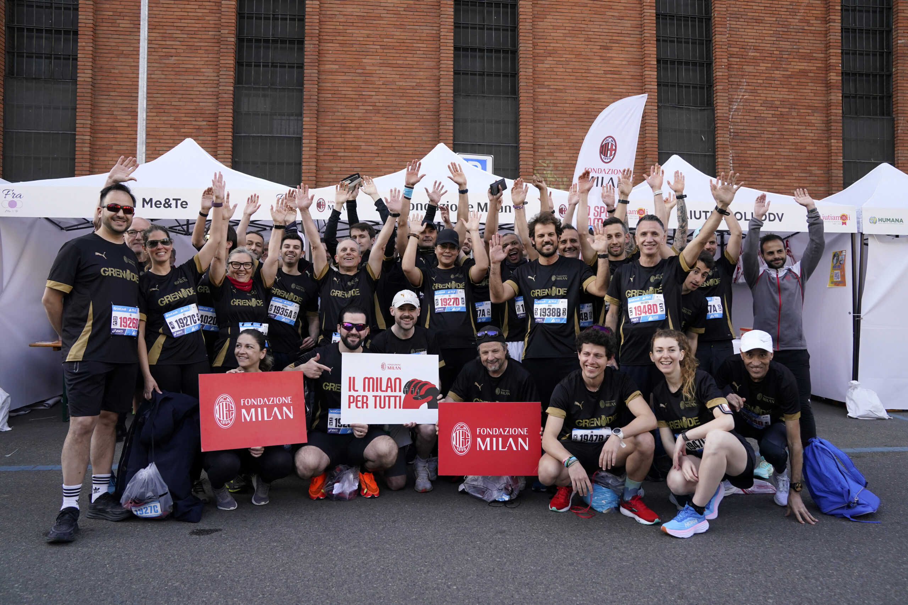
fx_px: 656
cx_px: 454
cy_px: 302
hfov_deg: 69.4
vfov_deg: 49.6
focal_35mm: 26
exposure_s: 1/800
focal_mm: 26
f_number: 5
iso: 1600
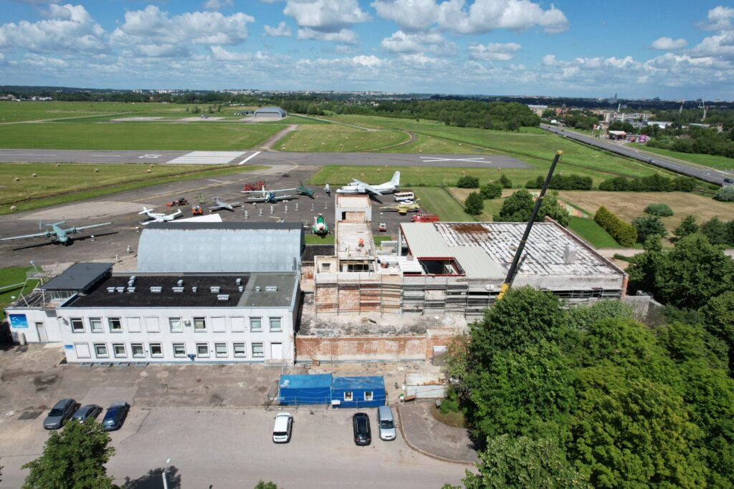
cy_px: 244
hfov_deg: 78.6
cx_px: 367
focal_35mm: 22
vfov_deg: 57.2
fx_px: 449
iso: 120
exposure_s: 1/3200
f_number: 2.8
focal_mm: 8.38
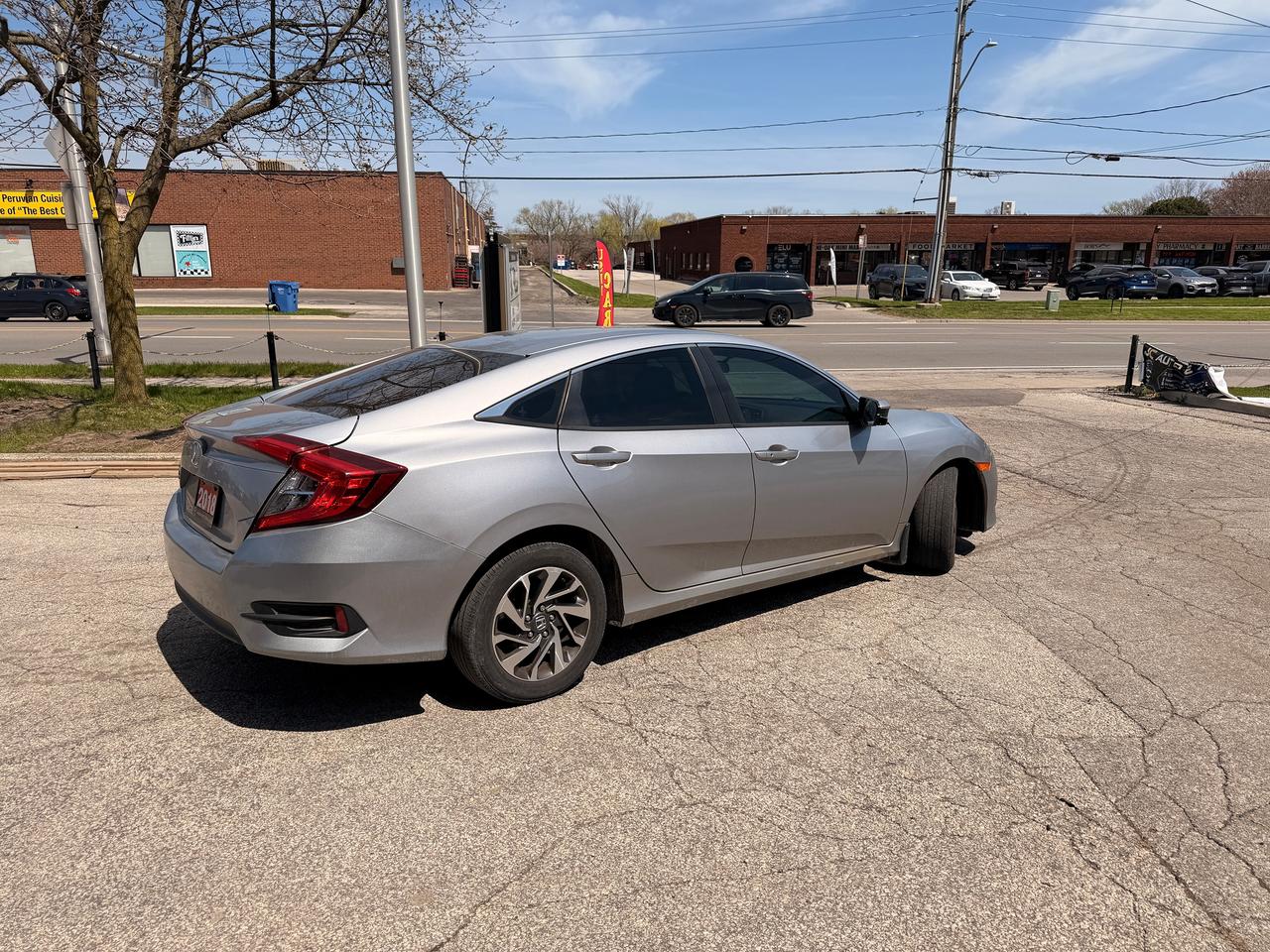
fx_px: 881
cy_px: 476
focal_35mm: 24
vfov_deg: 56.8
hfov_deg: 71.6
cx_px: 635
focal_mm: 6.76
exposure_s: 1/7353
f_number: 1.78
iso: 80
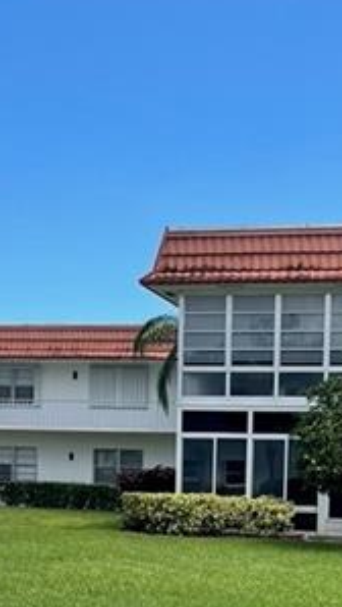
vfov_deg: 27.5
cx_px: 208
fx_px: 1175
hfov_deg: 16.5
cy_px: 591
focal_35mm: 73
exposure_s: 1/2165
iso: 32
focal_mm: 5.1
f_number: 1.6
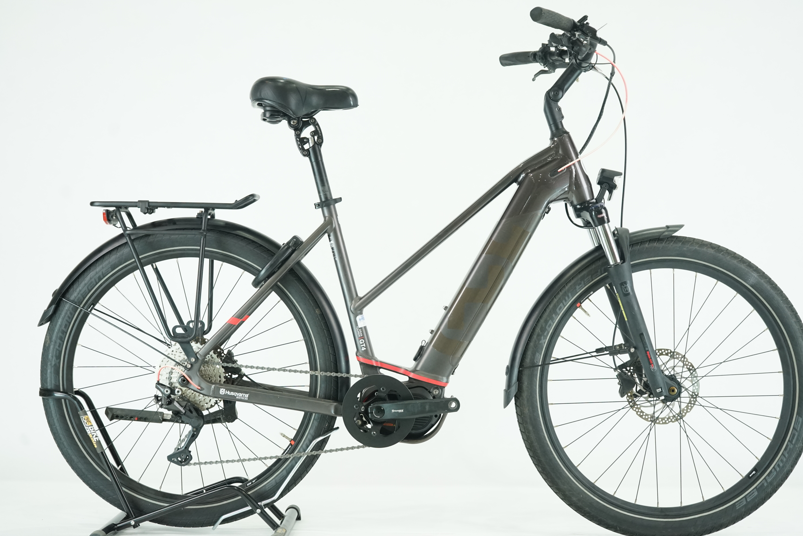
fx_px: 1361
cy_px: 264
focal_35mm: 61
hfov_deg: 32.9
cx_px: 416
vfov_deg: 22.3
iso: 2000
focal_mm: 57
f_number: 5
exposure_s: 1/200
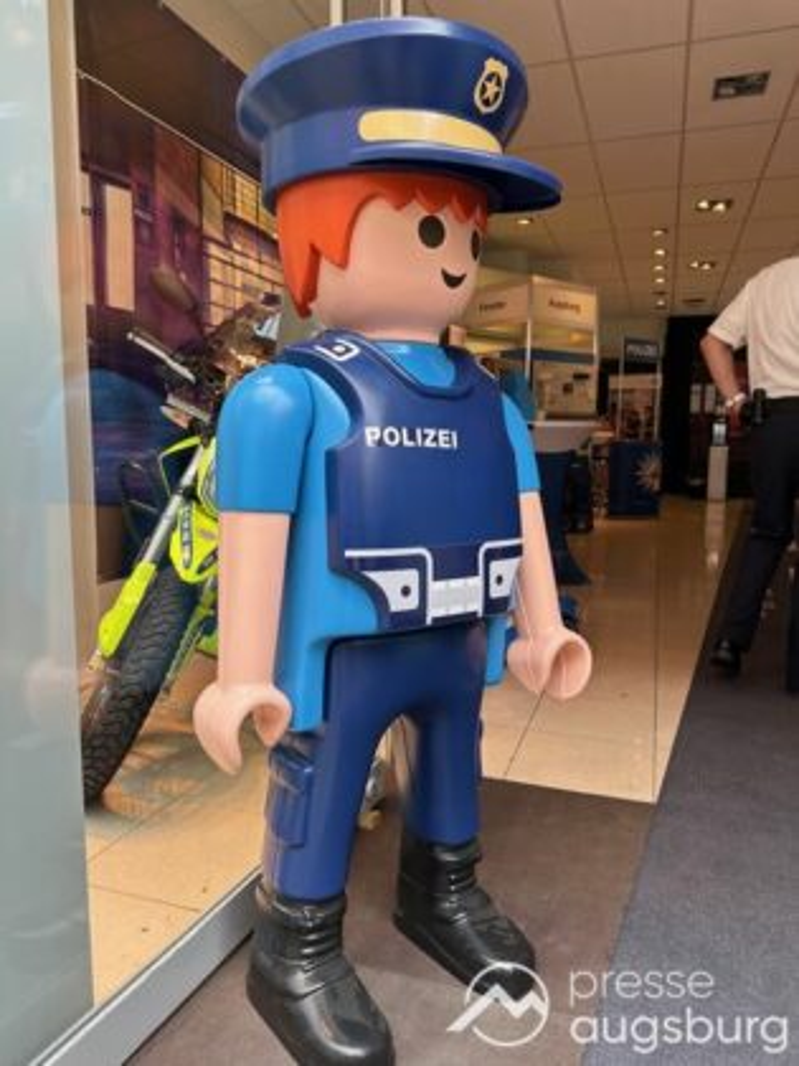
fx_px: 739
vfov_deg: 71.6
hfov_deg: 56.8
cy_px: 533
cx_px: 400
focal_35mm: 24
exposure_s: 1/324
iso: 80
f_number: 1.78
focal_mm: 6.86
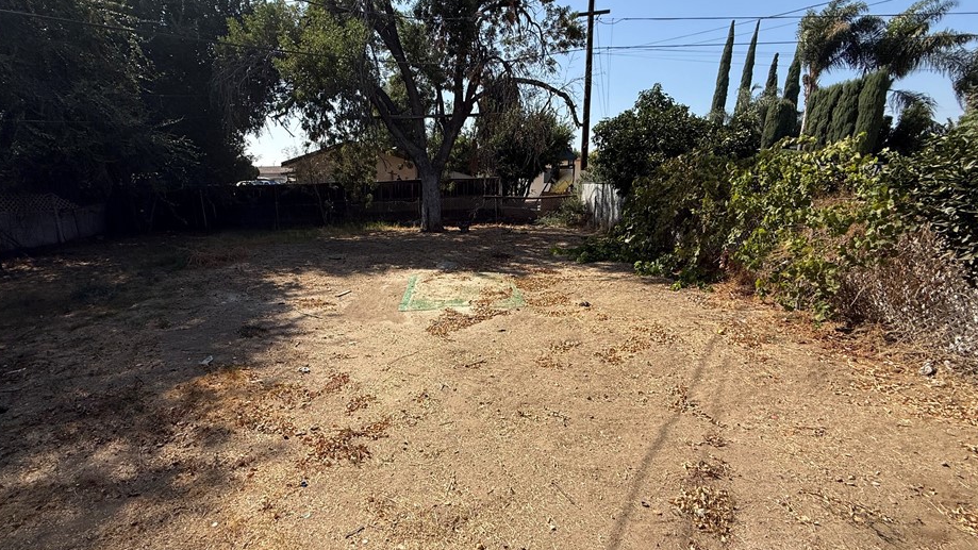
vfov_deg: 63.8
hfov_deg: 95.7
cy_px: 300
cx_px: 445
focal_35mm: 17
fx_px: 441
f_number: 2.2
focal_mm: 2.22
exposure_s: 1/2320
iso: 50
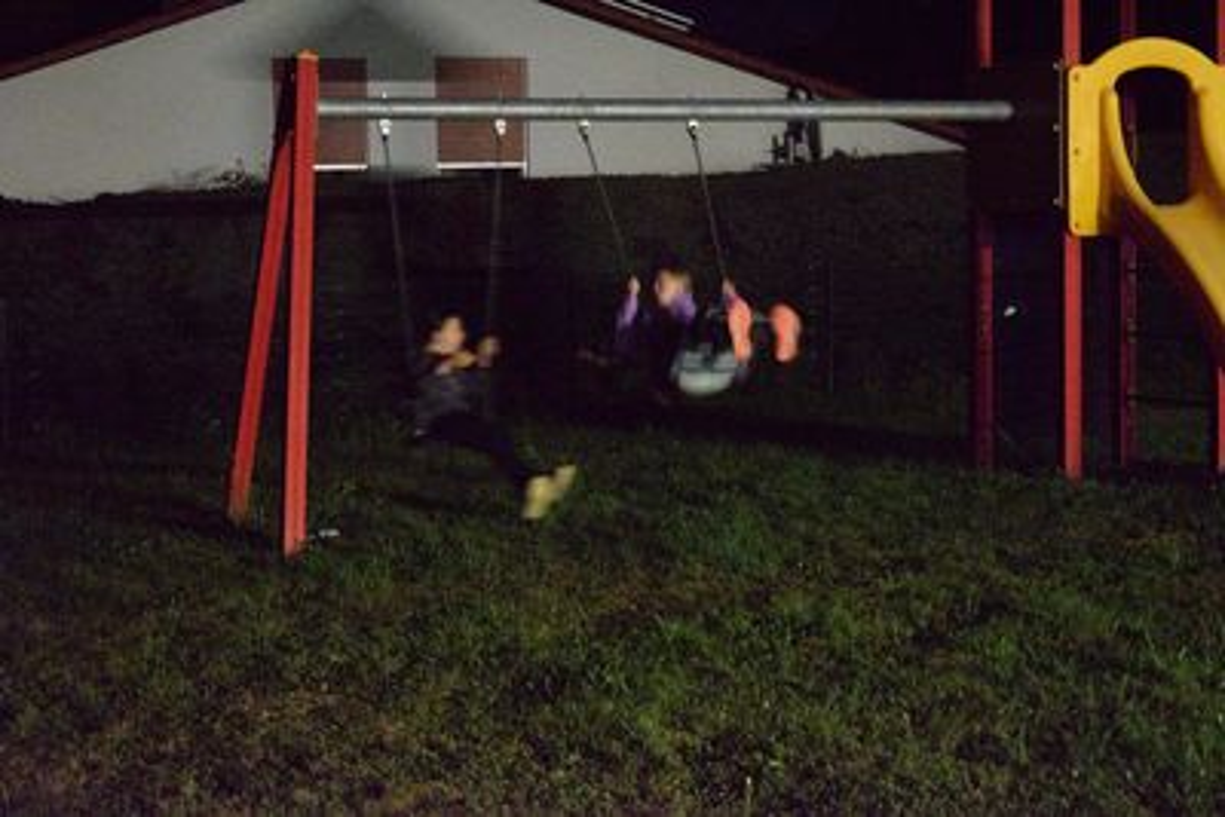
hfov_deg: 29.9
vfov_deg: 20.2
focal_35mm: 68
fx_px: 2298
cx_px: 612
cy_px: 408
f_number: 4.8
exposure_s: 1/10
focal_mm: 45
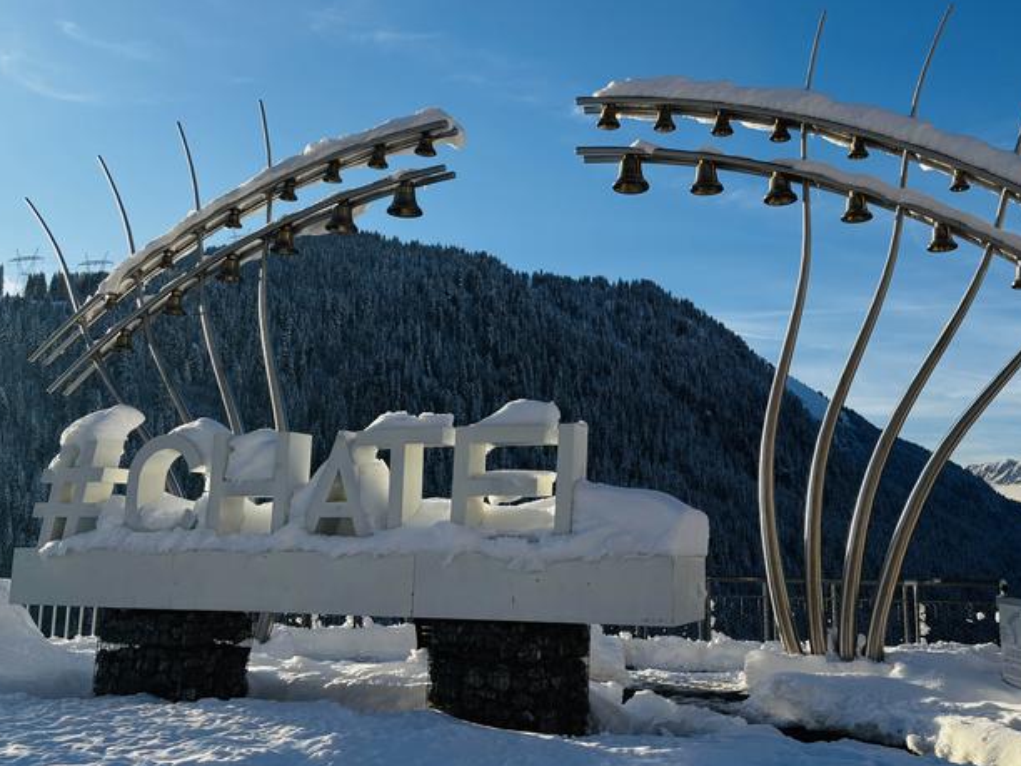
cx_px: 641
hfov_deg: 53.3
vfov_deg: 41.8
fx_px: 1003
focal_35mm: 34
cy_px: 362
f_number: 1.6
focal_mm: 5.96
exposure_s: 1/3106
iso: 50
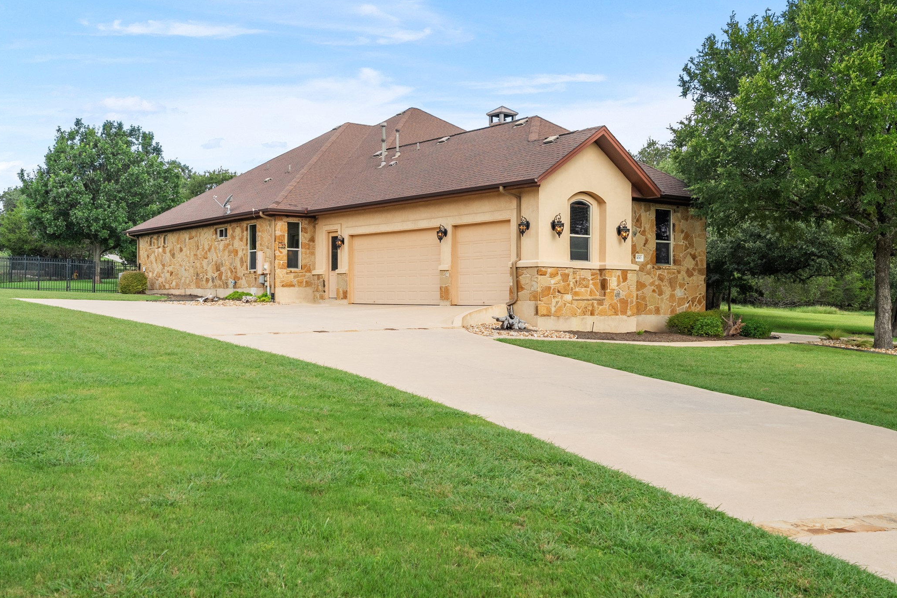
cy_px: 298
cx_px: 470
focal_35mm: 37
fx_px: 922
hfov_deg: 51.9
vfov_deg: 35.9
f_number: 8
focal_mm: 35
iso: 200
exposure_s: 1/160
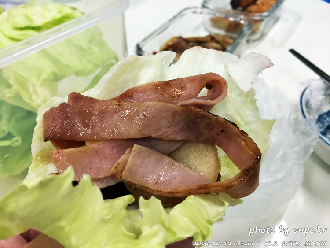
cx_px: 165
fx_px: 277
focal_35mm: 29
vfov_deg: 48.3
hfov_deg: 61.6
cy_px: 124
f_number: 2.2
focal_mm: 4.15
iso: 100
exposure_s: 1/30
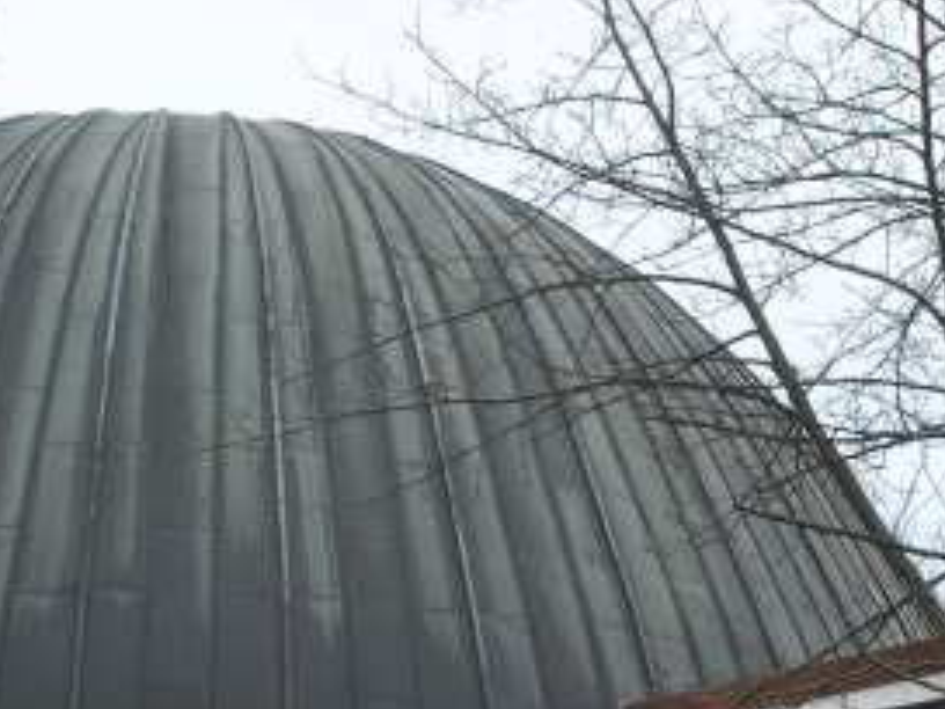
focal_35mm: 85
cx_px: 646
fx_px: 2320
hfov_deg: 22.9
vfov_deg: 17.4
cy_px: 398
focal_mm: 20
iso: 180
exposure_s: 1/125
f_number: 5.6
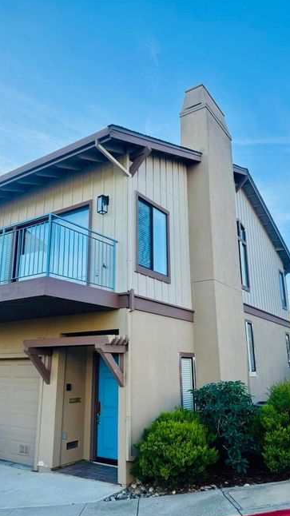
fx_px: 369
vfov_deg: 69.9
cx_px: 134
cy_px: 262
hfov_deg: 42.8
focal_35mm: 27
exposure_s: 1/1425
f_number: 1.78
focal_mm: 6.76
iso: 80
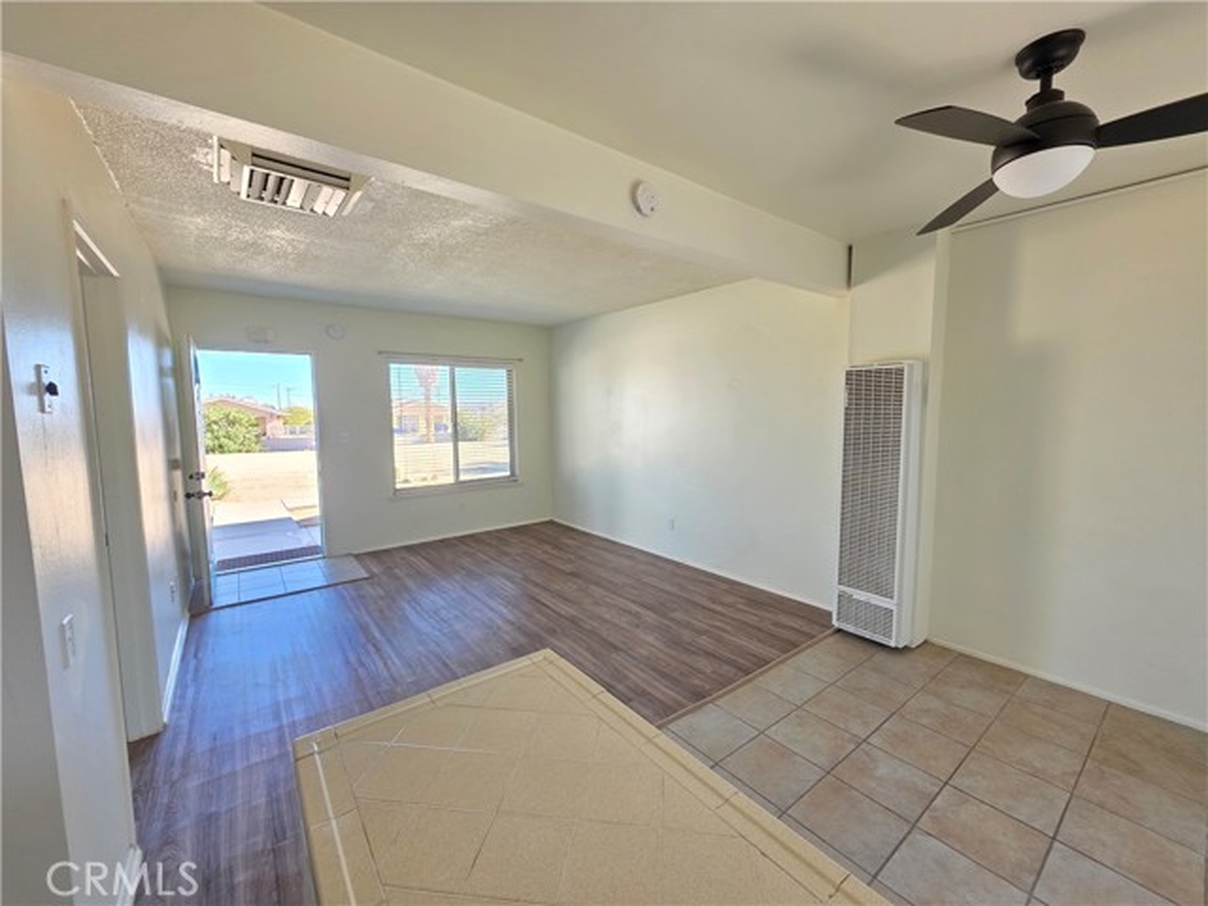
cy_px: 453
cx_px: 604
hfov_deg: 106.2
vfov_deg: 89.9
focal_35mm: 13
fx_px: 454
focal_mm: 2.2
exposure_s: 1/359
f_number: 1.9
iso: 320
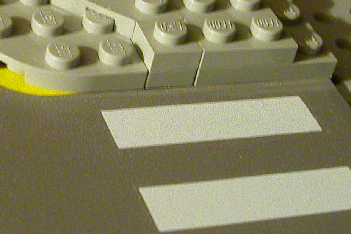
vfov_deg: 11.9
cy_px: 73
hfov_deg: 17.8
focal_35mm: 115
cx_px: 131
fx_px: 1121
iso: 400
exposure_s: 1/3.7
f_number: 3.5
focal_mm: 9.7
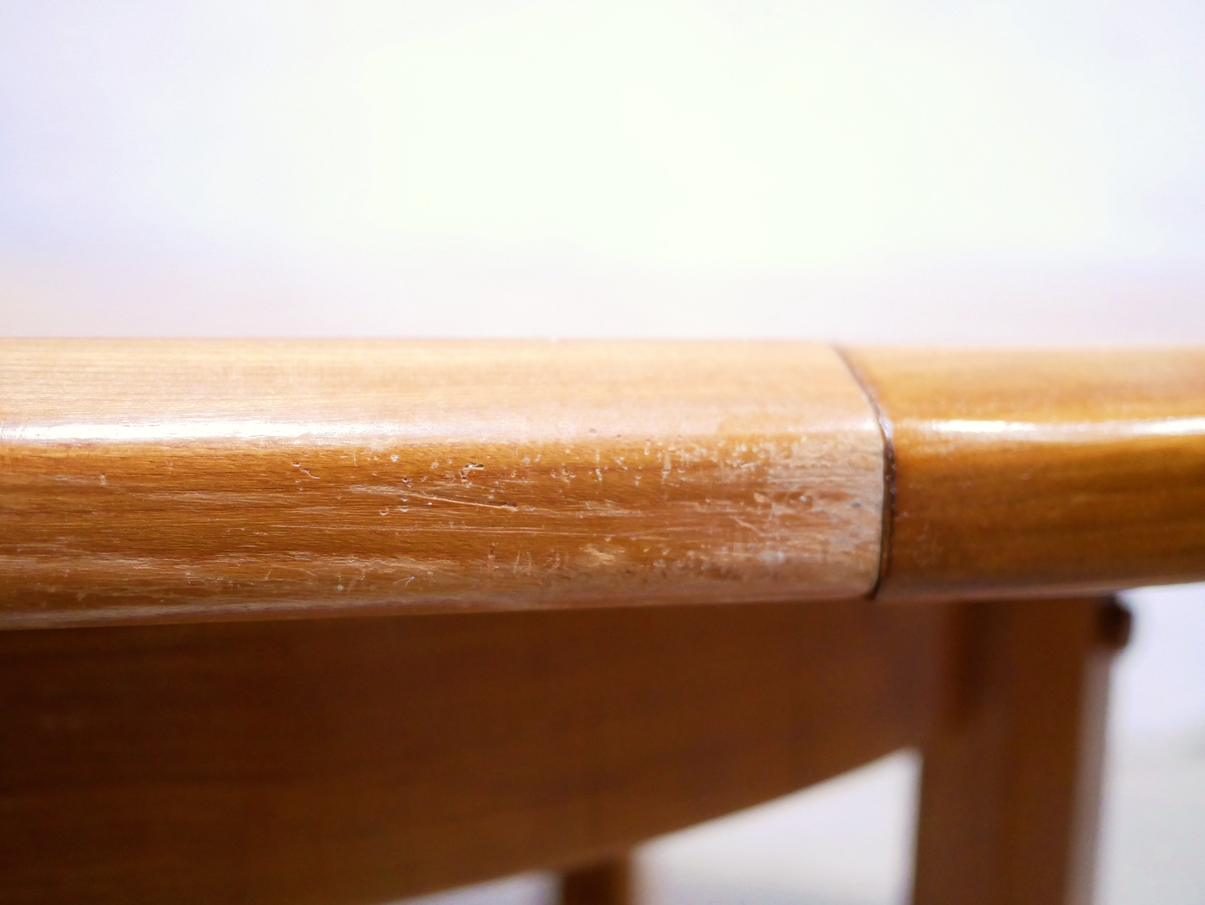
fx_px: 1393
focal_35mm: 40
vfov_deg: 36.0
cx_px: 602
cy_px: 452
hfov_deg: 46.8
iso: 3200
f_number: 1.7
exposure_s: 1/60
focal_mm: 20
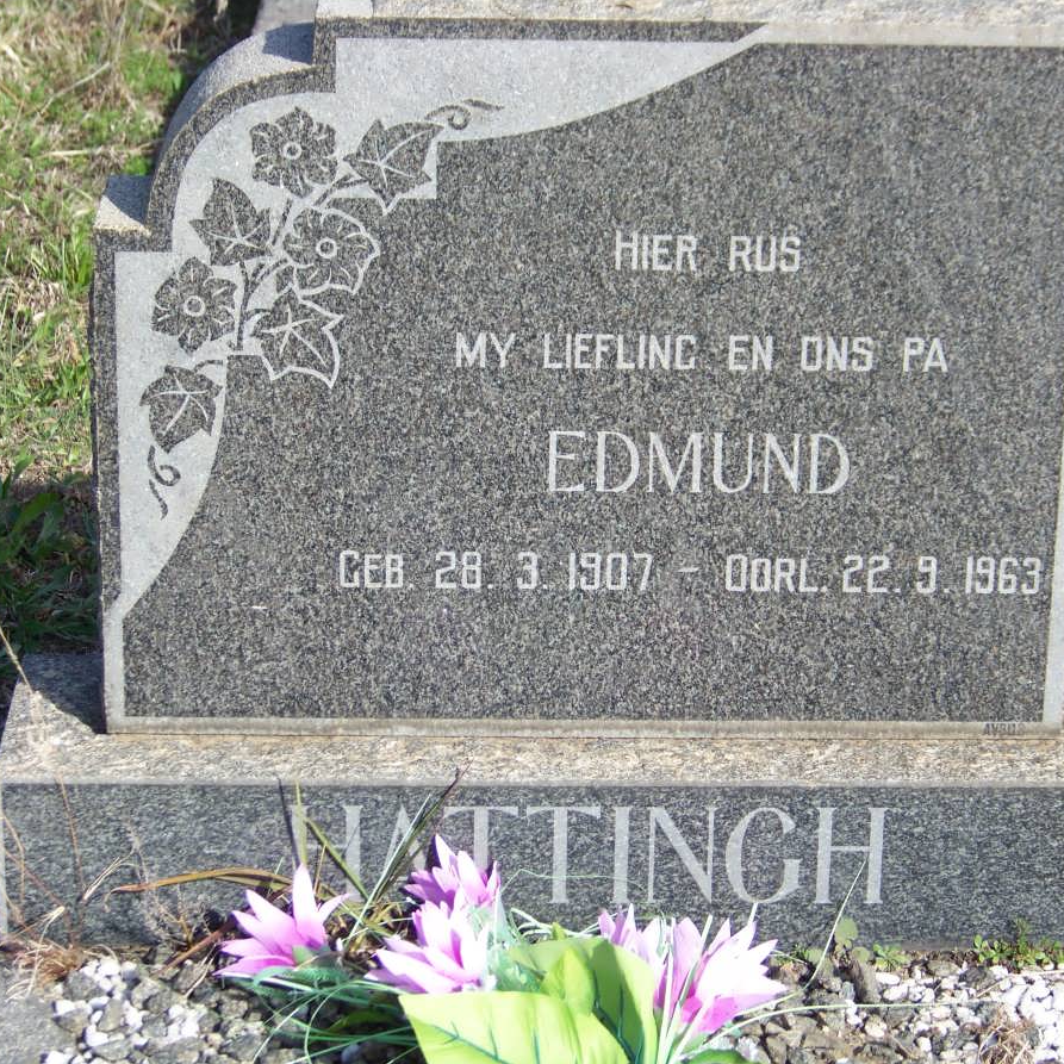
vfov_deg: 15.3
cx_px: 645
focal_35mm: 114
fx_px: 3964
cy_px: 534
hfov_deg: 15.3
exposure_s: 1/500
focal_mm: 16.2
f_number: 3.2
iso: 64
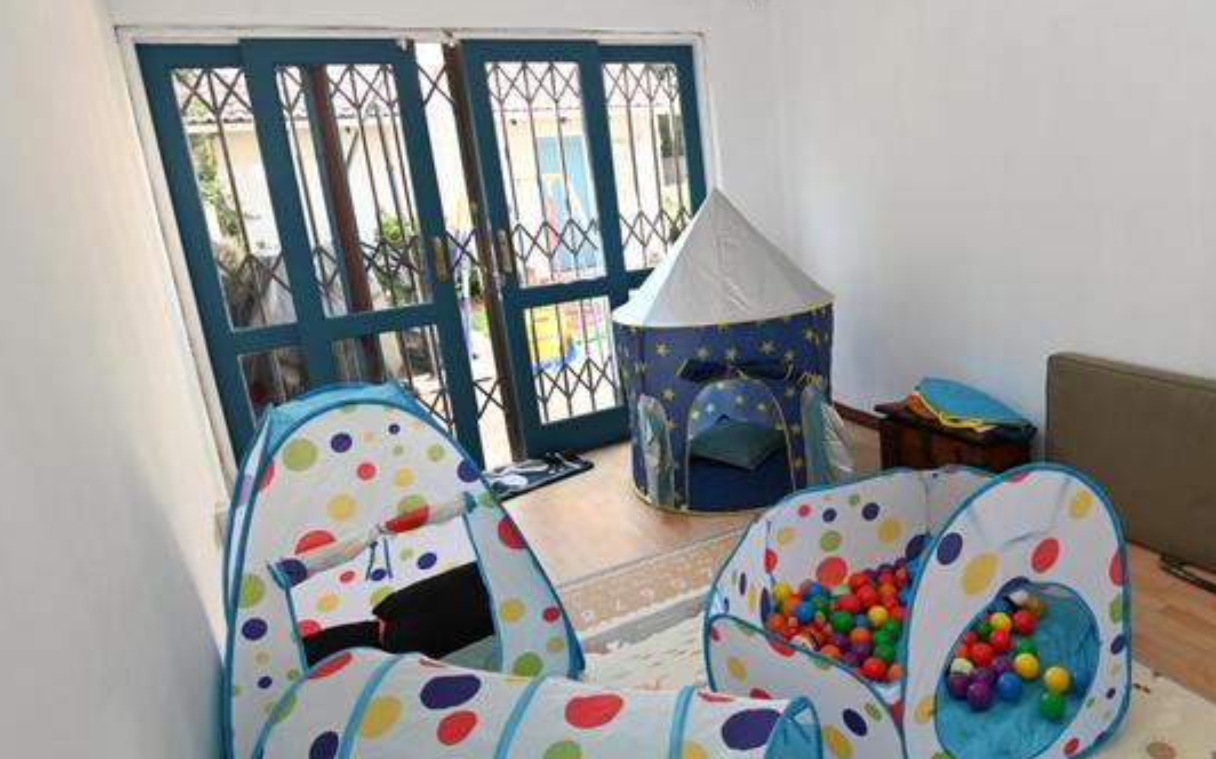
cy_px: 344
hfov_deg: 74.6
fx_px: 762
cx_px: 821
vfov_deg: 52.9
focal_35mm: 23
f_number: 4
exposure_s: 1/60
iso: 220
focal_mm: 10
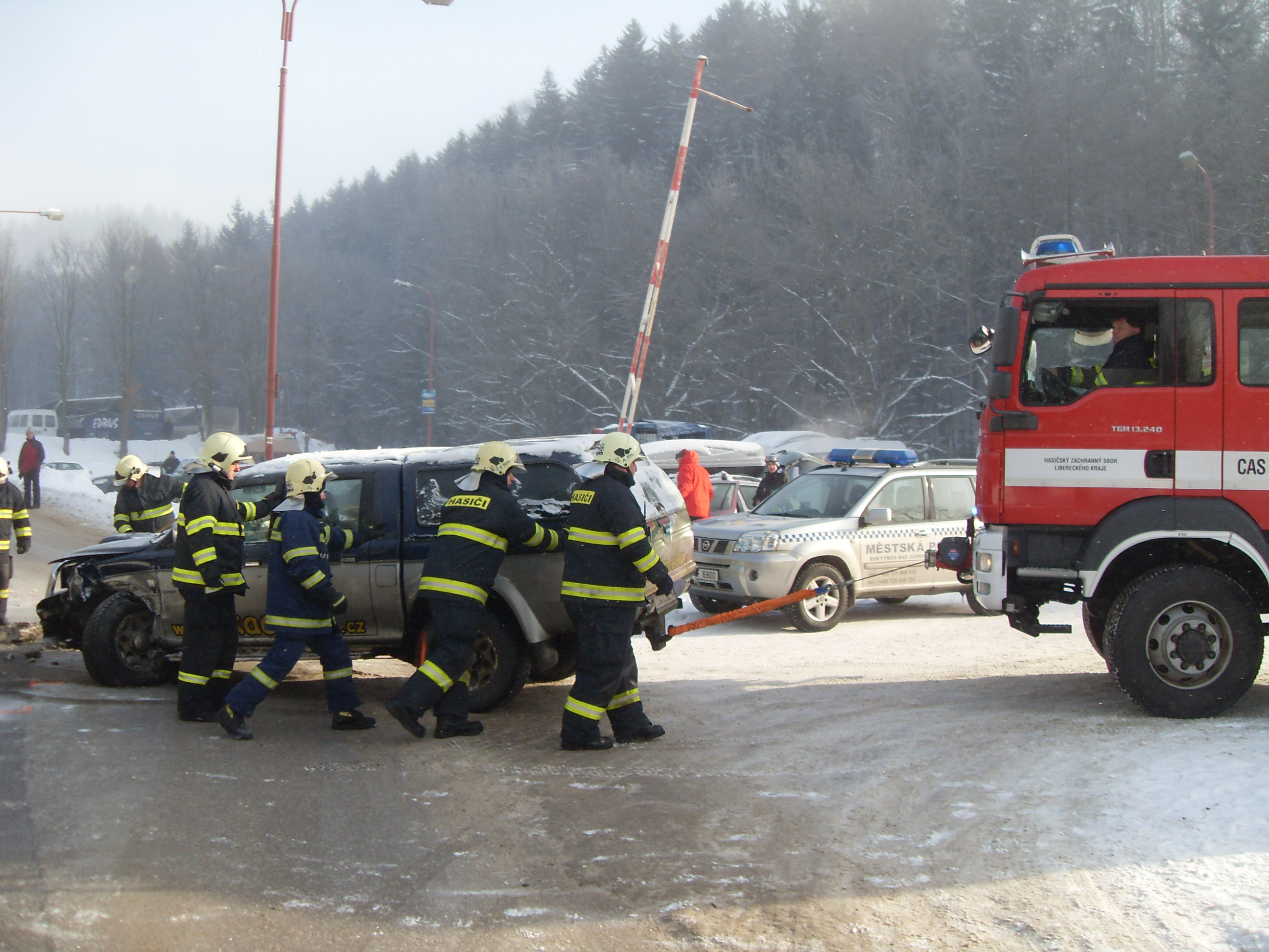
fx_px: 1356
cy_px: 476
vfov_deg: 38.7
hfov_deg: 50.1
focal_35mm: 37
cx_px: 634
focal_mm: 6.3
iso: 80
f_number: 7
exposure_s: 1/90
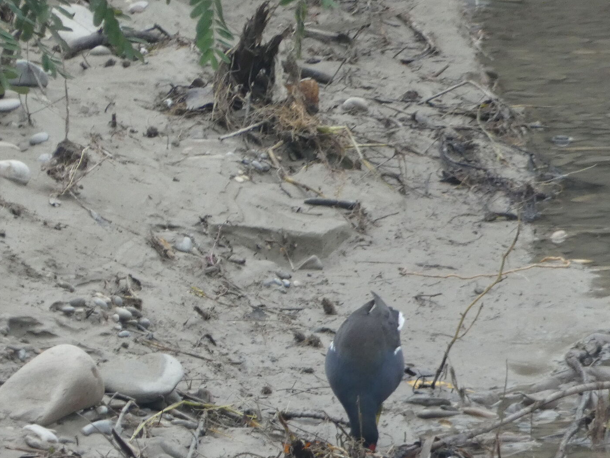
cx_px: 394
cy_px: 378
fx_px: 36322
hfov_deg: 1.0
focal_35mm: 2061
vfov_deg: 0.7
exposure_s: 1/125
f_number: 5.9
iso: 200
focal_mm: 215
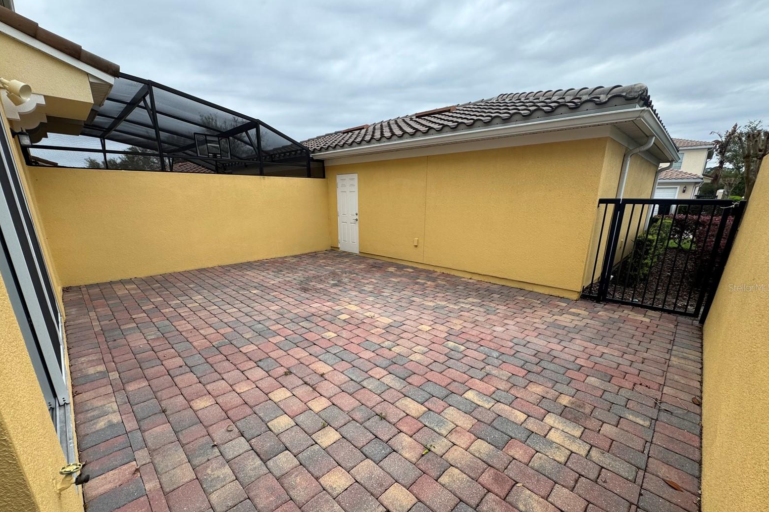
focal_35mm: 15
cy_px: 287
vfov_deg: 77.0
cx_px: 379
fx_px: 320
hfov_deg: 100.4
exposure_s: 1/899
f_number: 2.2
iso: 50
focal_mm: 2.22
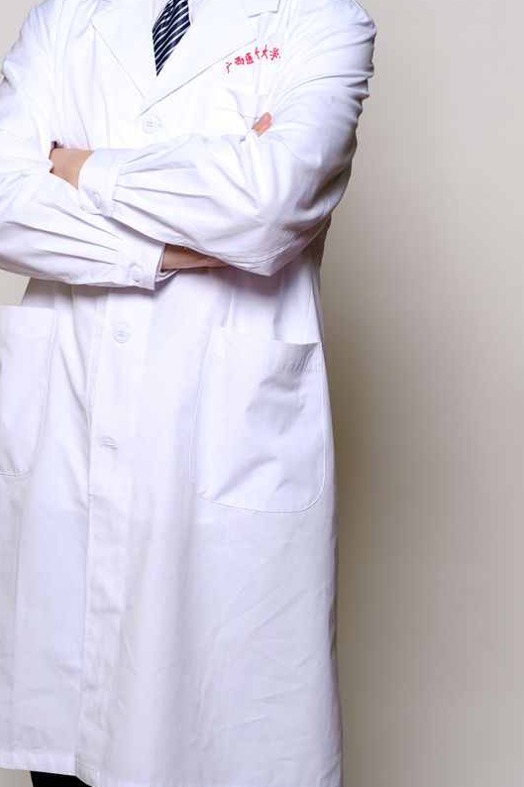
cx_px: 181
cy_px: 239
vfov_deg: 16.1
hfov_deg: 10.8
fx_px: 2774
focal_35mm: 127
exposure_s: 1/160
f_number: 4
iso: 250
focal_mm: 56
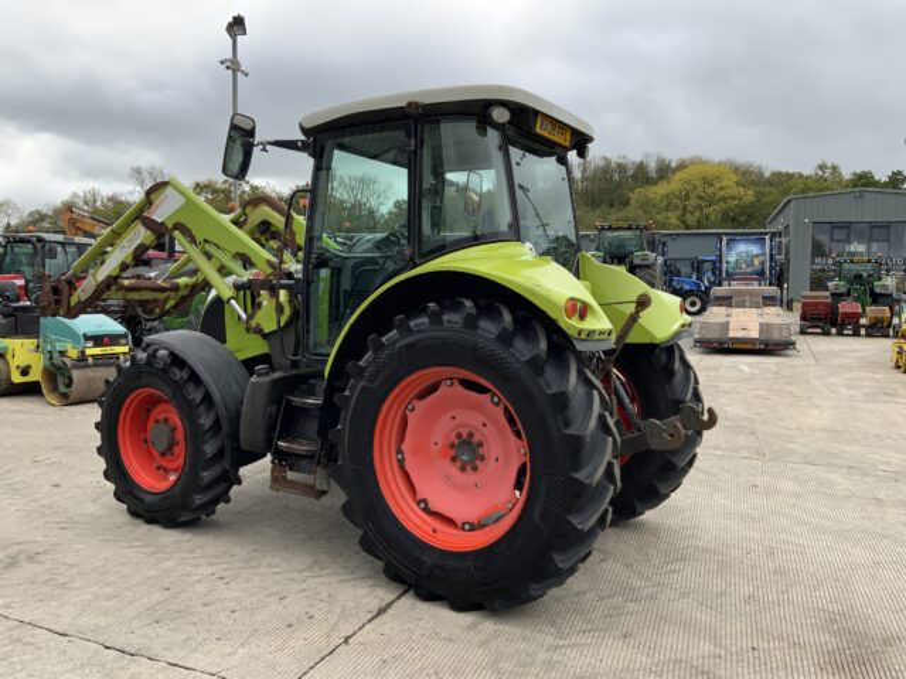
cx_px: 453
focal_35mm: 29
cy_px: 340
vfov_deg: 48.2
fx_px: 759
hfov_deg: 61.7
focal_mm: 3
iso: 16
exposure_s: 1/358
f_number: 1.8
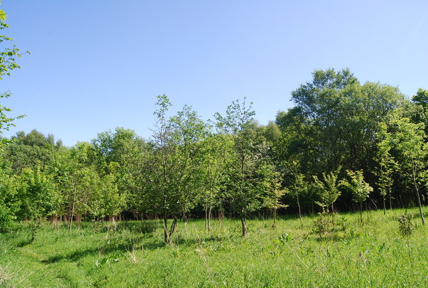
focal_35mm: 27
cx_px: 214
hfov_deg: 67.3
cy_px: 144
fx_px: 322
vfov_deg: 48.2
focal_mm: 18
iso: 100
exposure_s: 1/160
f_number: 6.3
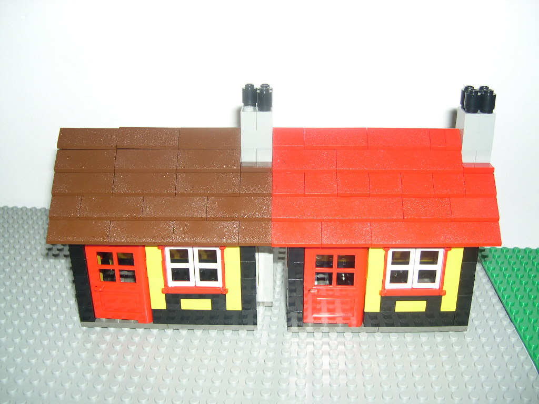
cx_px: 270
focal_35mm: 38
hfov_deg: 49.0
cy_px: 202
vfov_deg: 37.7
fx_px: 592
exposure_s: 1/60
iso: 100
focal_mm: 8
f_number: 2.8
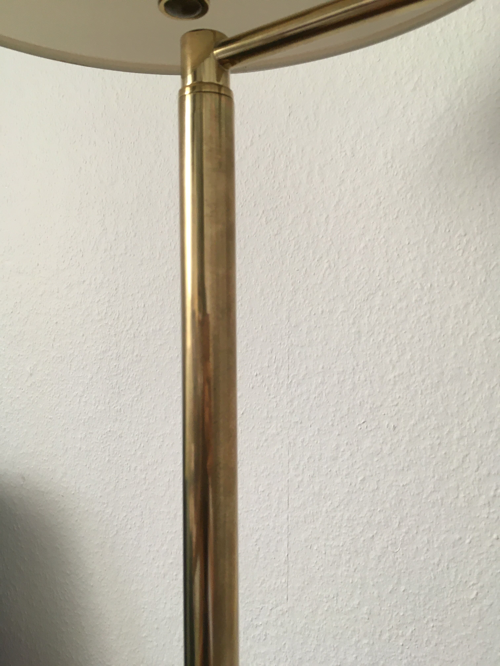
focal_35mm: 29
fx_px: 559
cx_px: 250
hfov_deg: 48.2
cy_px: 333
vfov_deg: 61.7
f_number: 2.2
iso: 80
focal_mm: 4.15
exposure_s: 1/33
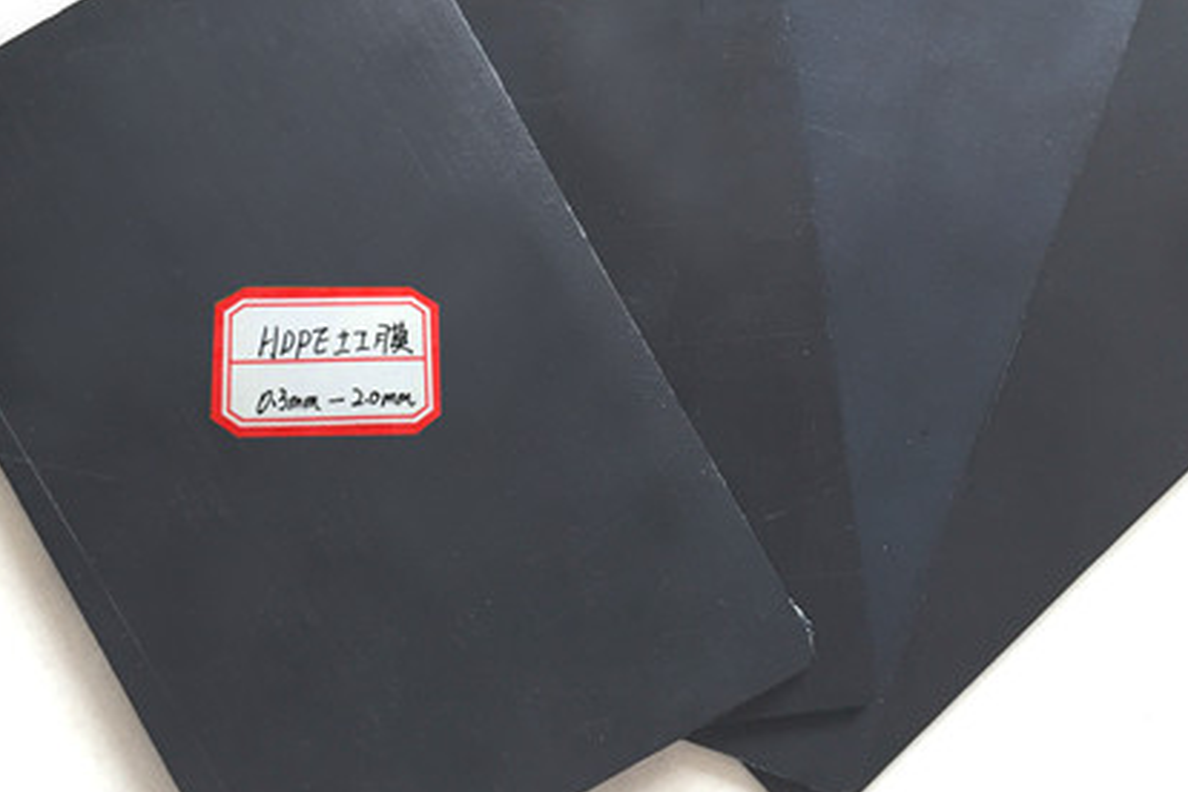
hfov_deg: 38.9
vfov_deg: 26.4
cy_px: 311
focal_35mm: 51
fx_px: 1683
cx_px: 580
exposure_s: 1/30
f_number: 2.2
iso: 40
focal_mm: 4.15
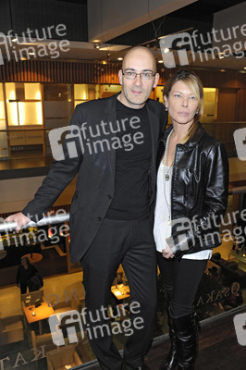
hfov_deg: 41.0
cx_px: 123
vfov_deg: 58.8
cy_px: 185
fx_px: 329
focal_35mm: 32
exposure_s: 1/40
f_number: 5.6
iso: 1250
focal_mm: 32
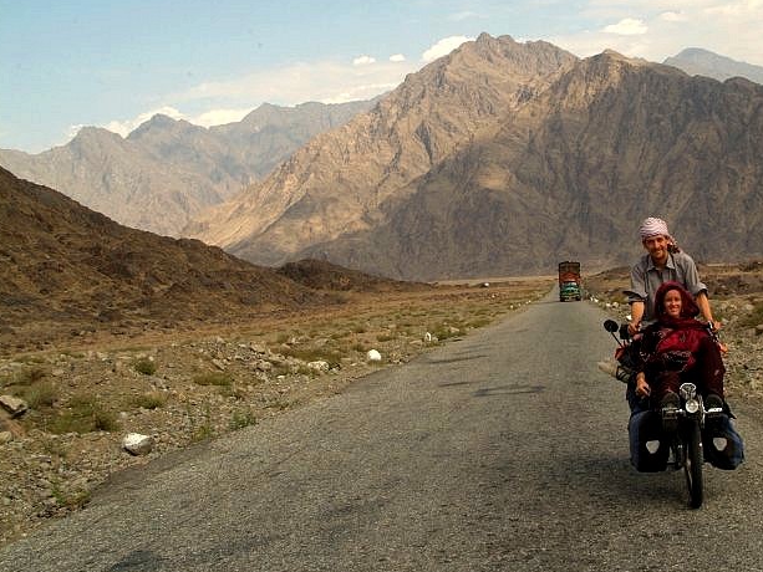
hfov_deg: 38.6
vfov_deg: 29.7
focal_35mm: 49
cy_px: 267
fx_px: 1080
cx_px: 489
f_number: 9.5
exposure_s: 1/350
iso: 400
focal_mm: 26
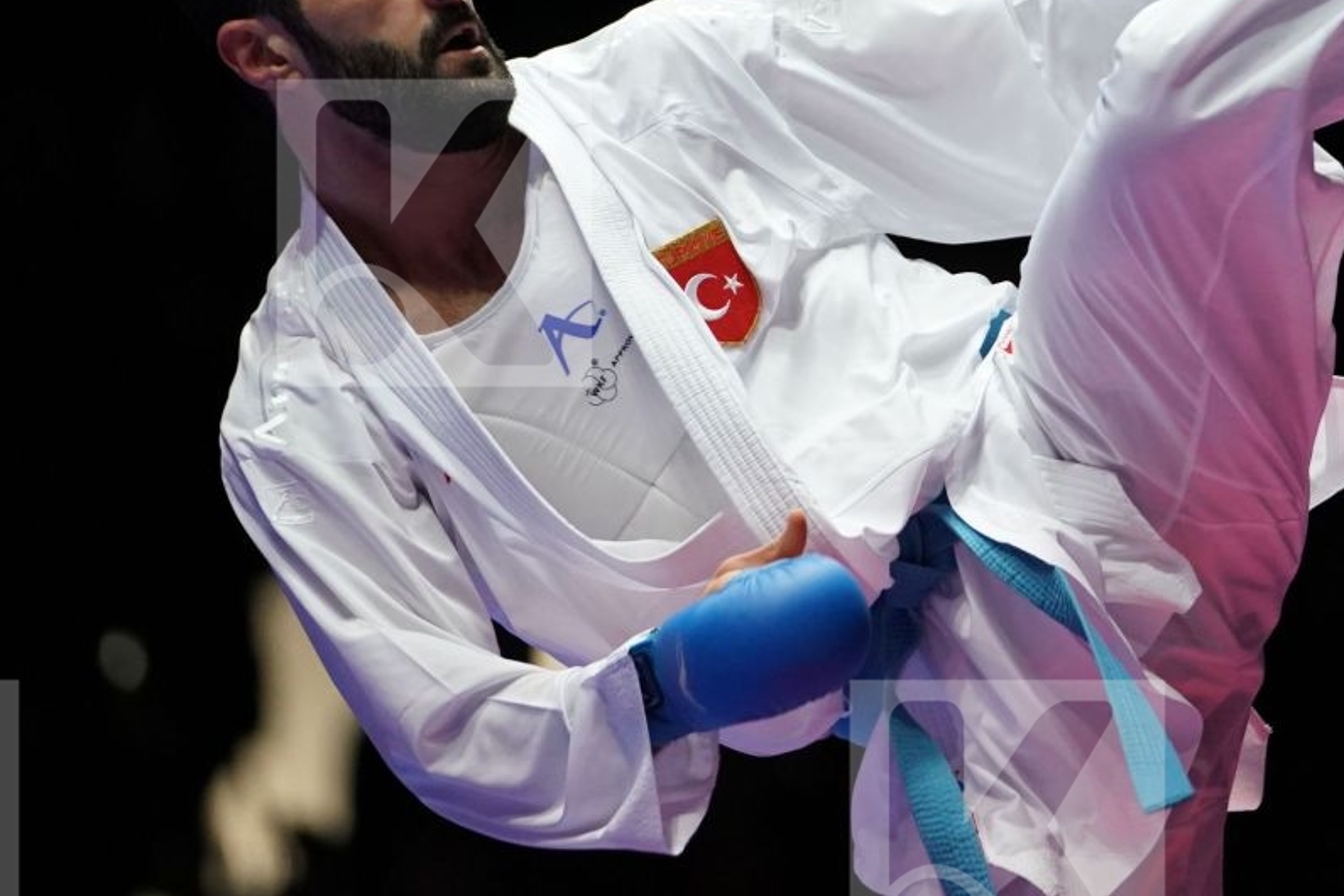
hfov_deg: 5.1
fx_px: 15044
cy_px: 233
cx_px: 1008
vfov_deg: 3.4
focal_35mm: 403
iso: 3200
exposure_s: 1/1000
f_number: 2.8
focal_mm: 178
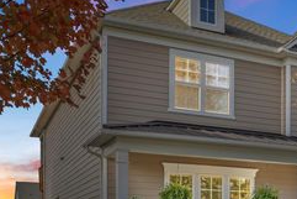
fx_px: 471
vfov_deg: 23.6
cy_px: 143
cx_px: 239
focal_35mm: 57
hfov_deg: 33.9
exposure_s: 1/30
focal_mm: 27.5
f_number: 11
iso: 100
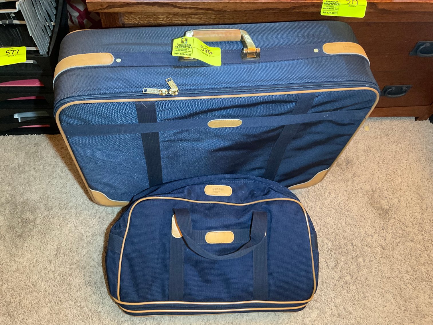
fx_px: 363
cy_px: 162
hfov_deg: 61.7
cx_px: 216
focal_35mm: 29
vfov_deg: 48.2
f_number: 1.8
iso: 250
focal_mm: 3
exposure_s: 1/40
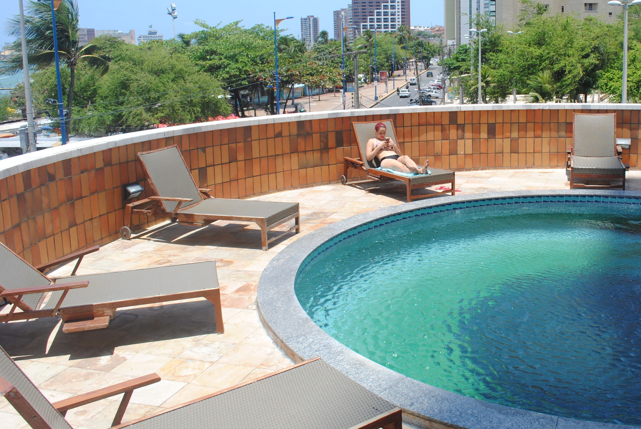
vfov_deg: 35.8
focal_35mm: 37
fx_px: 660
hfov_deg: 50.7
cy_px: 161
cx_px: 438
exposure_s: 1/200
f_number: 7.1
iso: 100
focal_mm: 18
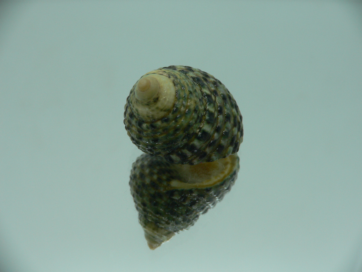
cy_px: 136
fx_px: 366
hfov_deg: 52.6
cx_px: 181
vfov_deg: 40.7
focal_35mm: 35
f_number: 2.8
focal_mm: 4.6
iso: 80
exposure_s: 1/60
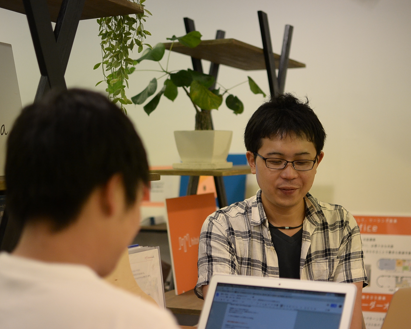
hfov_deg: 31.7
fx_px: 725
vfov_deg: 25.6
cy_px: 165
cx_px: 204
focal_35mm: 60
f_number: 1.8
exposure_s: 1/800
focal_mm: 35
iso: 800
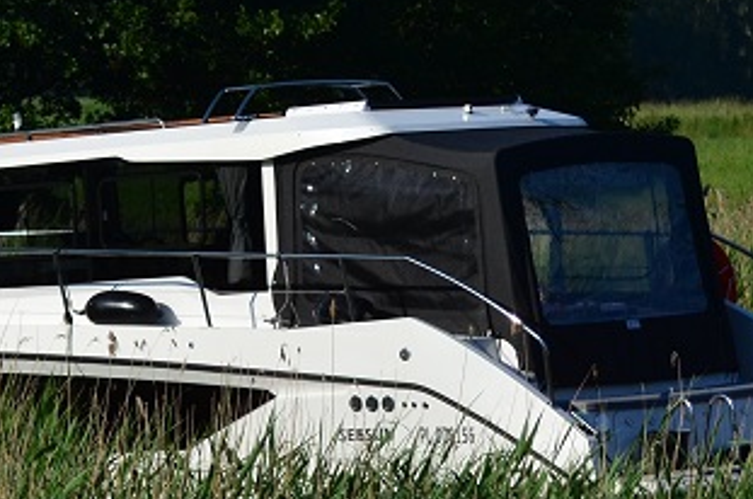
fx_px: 7055
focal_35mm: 338
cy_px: 228
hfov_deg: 6.1
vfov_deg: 4.0
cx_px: 274
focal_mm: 70
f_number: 4.5
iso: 400
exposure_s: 1/8000
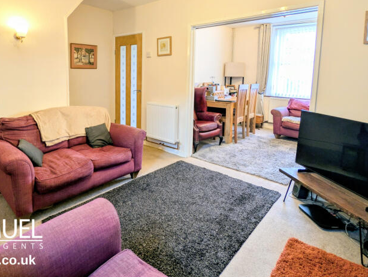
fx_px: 213
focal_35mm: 20
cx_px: 156
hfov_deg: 81.1
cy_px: 95
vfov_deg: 64.7
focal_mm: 2.23
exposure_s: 1/25.1
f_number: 1.95
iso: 43
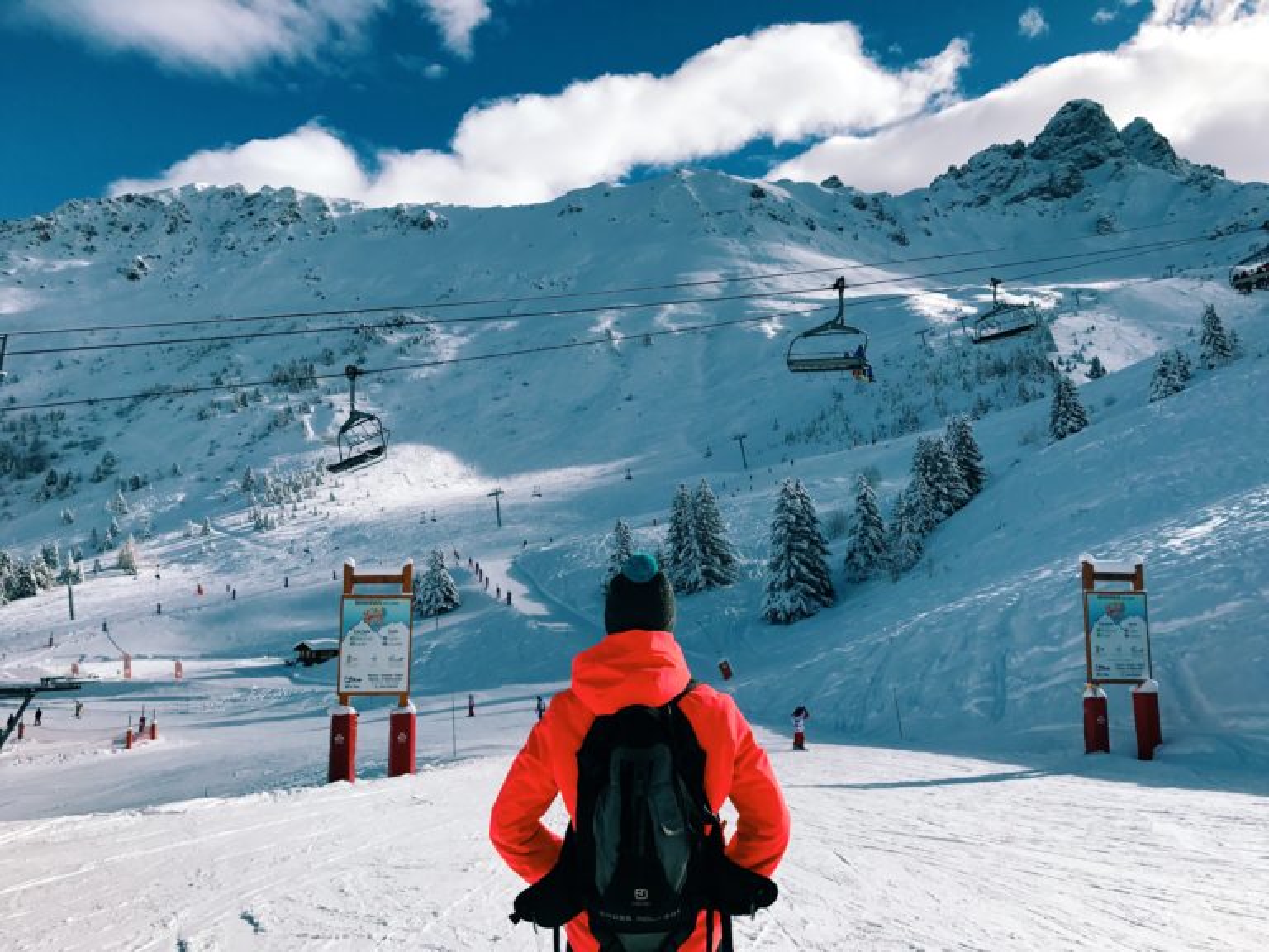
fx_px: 1026
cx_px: 634
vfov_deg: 49.7
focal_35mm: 28
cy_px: 476
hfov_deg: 63.4
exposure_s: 1/5319
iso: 20
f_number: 1.8
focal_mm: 3.99
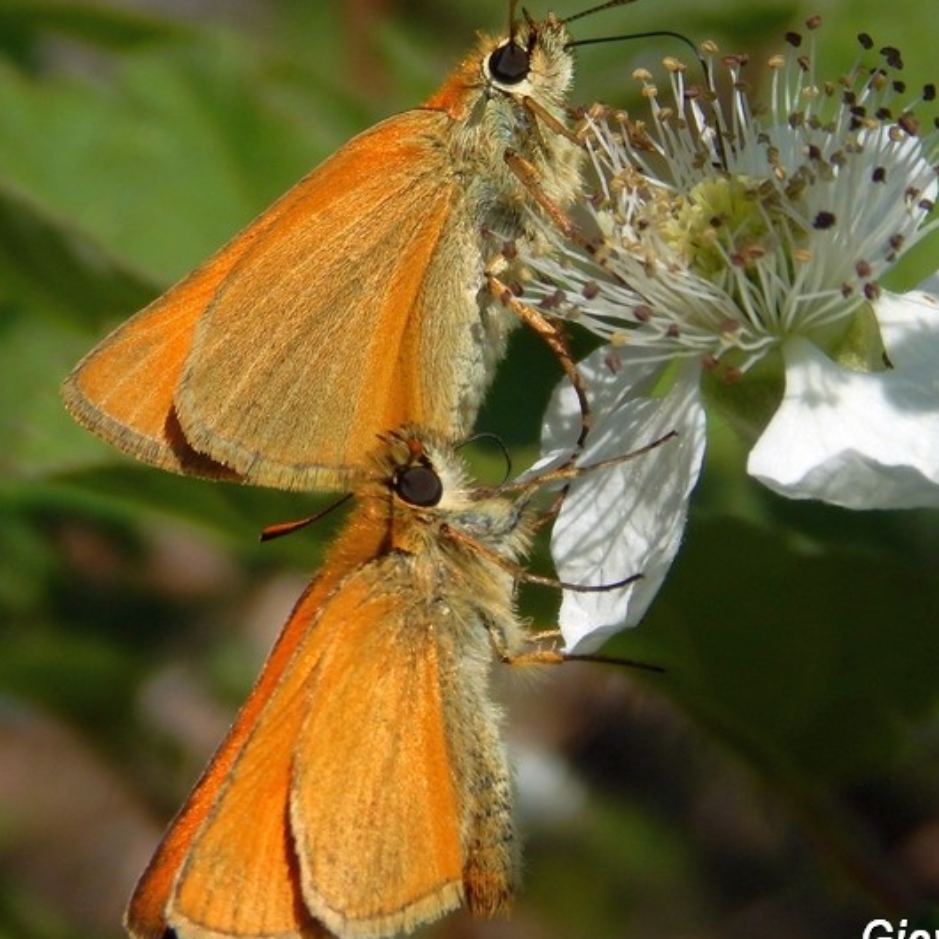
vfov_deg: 9.9
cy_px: 455
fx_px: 5401
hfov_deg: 9.9
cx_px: 540
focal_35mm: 176
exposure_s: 1/1000
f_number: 4.8
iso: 125
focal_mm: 23.4
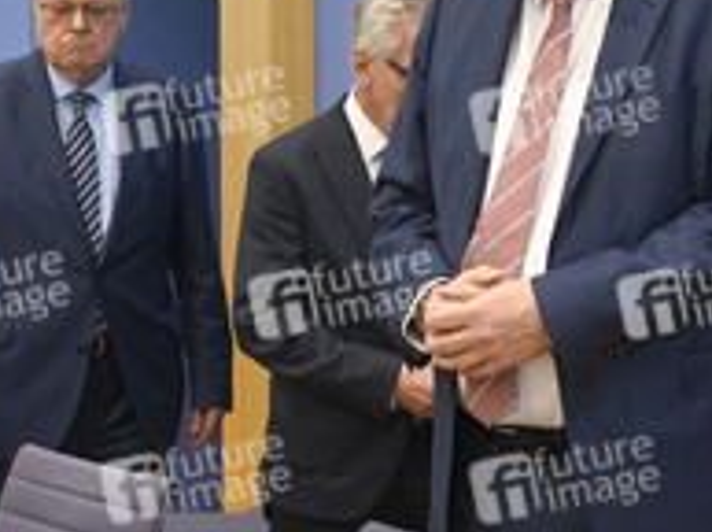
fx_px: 1478
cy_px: 203
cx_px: 614
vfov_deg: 20.3
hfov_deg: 26.3
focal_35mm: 72
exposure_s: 1/500
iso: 5000
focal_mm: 32
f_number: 5.6
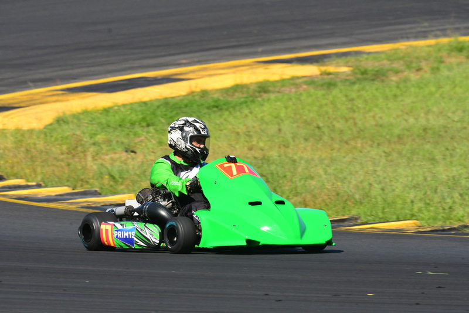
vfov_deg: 2.0
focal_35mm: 675
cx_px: 234
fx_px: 8796
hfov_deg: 3.1
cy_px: 156
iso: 500
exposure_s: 1/640
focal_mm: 450
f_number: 11
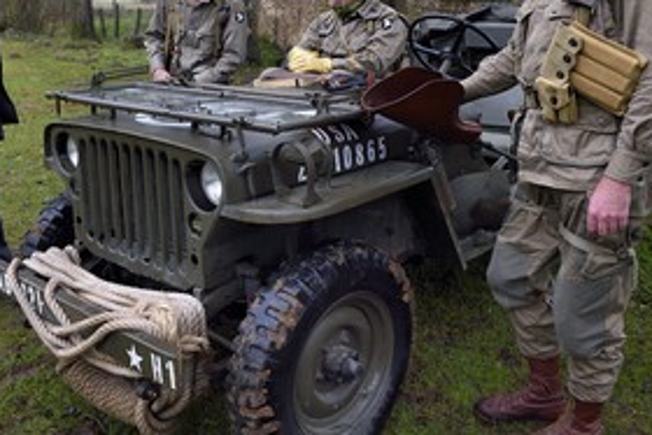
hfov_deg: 53.1
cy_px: 114
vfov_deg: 36.1
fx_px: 652
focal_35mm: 36
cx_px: 319
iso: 1600
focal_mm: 24
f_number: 8
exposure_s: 1/125
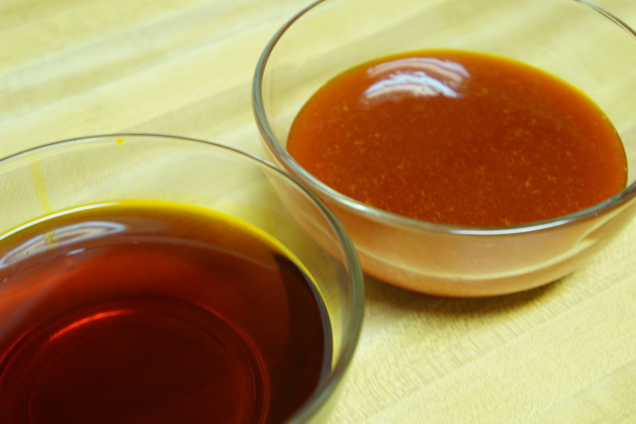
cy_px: 228
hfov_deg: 30.3
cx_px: 316
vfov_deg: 20.4
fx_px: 1175
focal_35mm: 67
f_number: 4.5
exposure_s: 1/5
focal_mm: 41
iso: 400
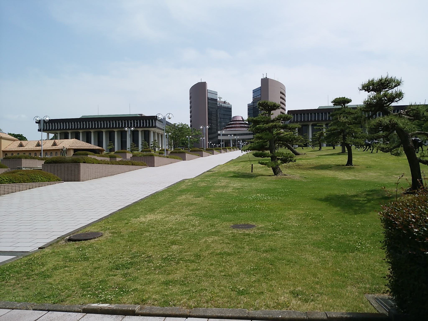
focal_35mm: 26
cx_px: 214
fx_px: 321
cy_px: 160
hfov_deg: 67.3
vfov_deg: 53.1
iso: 38
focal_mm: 4.8
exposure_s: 1/2304
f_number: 2
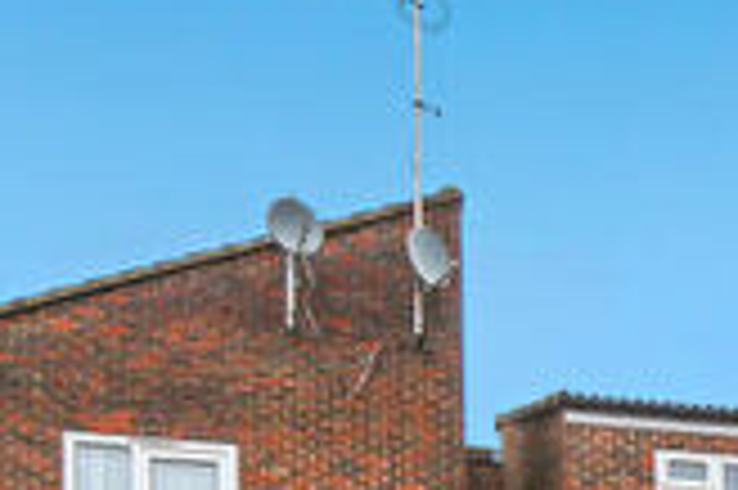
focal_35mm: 64
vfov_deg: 17.3
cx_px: 738
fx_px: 1311
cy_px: 879
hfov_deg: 29.4
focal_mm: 10
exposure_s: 1/20
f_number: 8
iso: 200
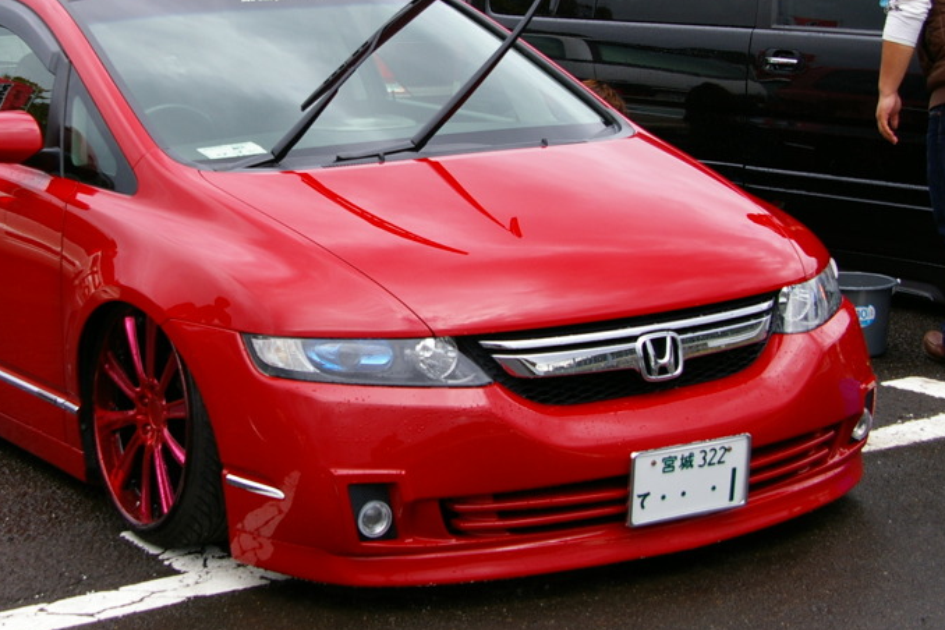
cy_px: 209
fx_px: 1962
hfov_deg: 26.9
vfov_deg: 18.2
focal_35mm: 75
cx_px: 293
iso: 200
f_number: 6.7
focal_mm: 33
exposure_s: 1/180
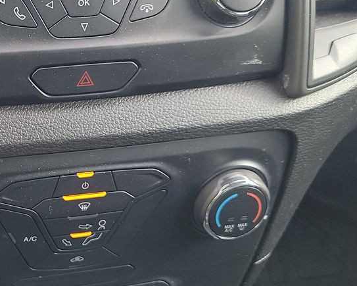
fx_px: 729
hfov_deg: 26.1
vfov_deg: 22.1
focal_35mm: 69
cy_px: 97
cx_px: 1
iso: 86
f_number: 1.8
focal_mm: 6.7
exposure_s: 1/59
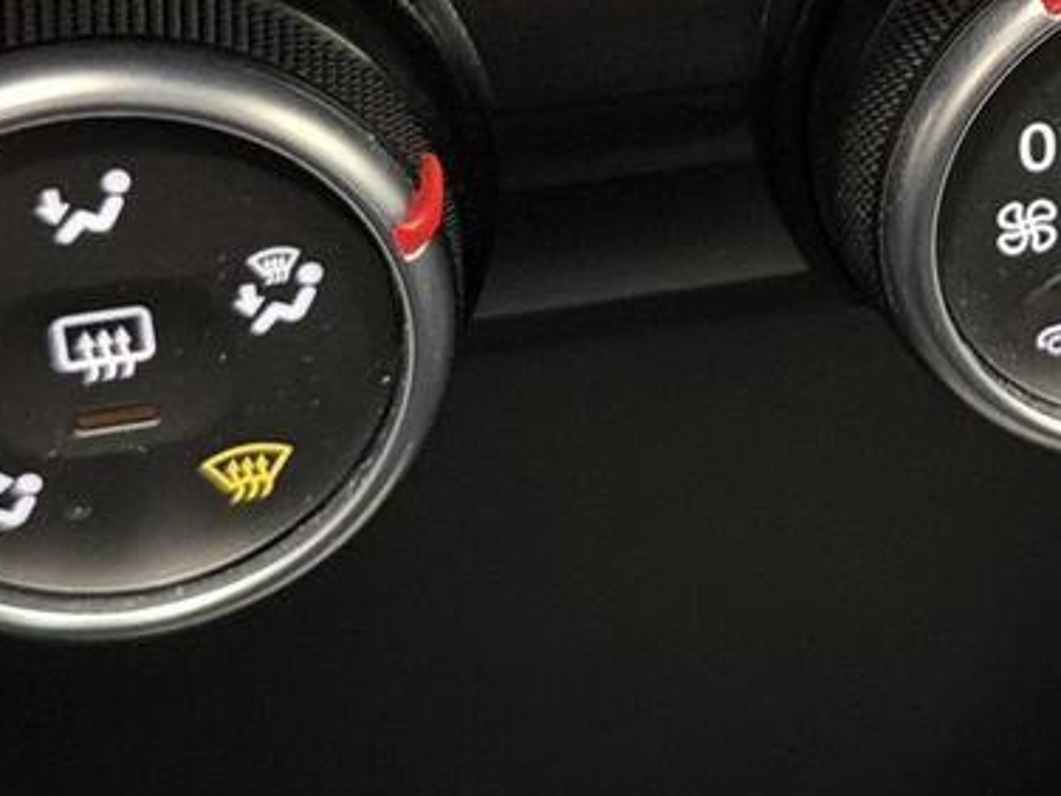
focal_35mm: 92
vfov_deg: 15.6
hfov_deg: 20.7
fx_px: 2820
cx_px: 1019
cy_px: -82
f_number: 1.78
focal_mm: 6.76
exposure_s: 1/20
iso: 1600
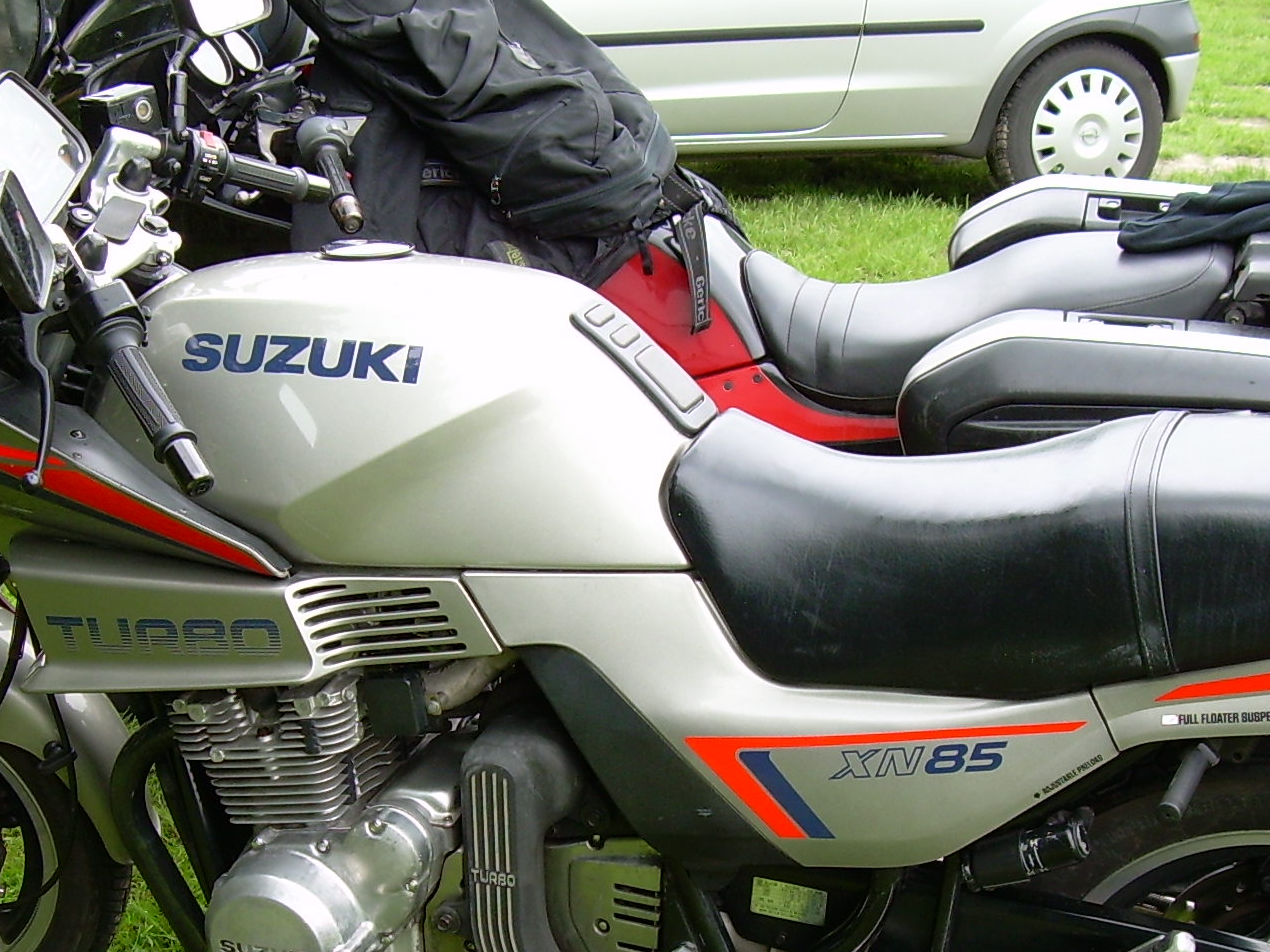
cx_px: 654
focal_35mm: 68
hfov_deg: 28.6
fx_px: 2494
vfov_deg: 21.5
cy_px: 670
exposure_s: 1/115
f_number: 2.8
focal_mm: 6.3
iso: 50
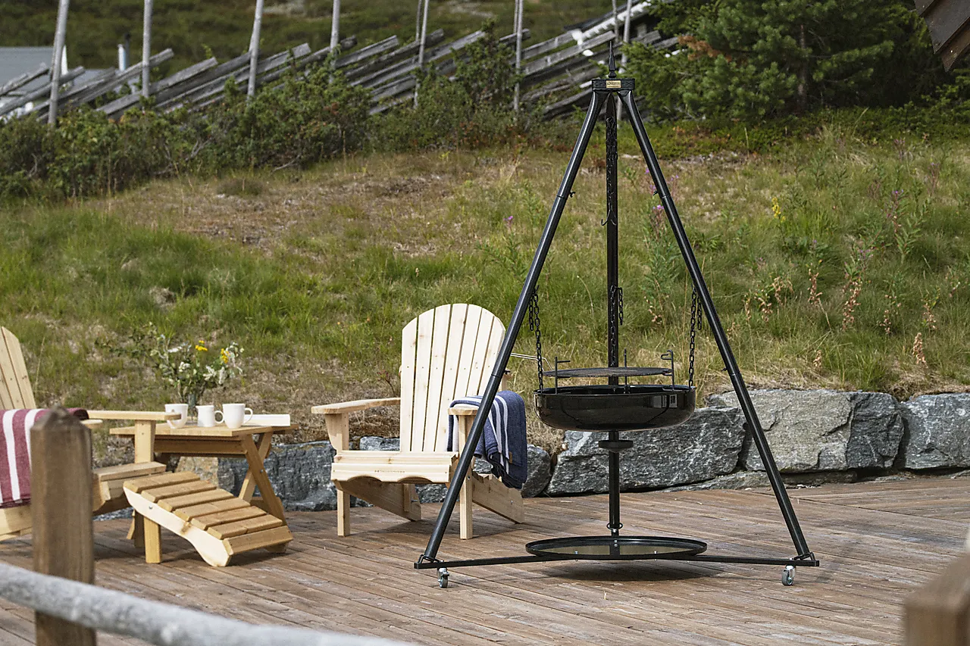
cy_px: 323
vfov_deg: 13.0
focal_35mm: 105
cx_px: 485
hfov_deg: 19.5
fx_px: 2829
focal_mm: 105
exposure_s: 1/1250
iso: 320
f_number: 7.1
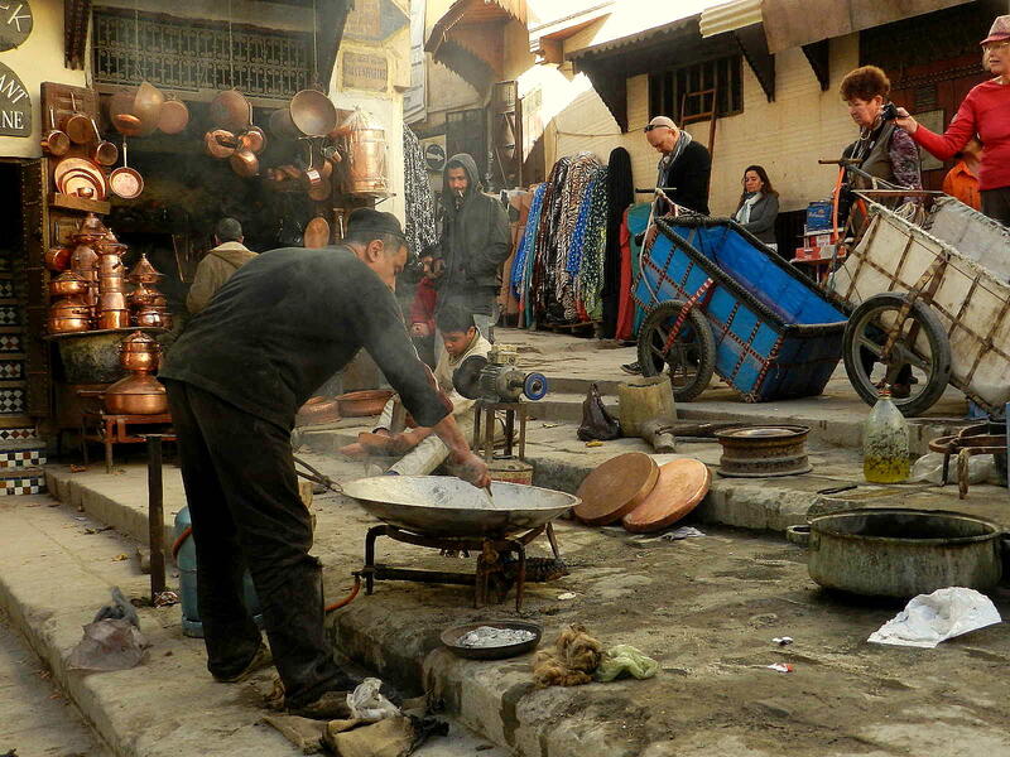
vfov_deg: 37.7
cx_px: 505
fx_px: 1109
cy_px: 378
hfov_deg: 49.0
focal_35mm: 38
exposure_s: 1/200
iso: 160
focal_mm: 6.7
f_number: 4
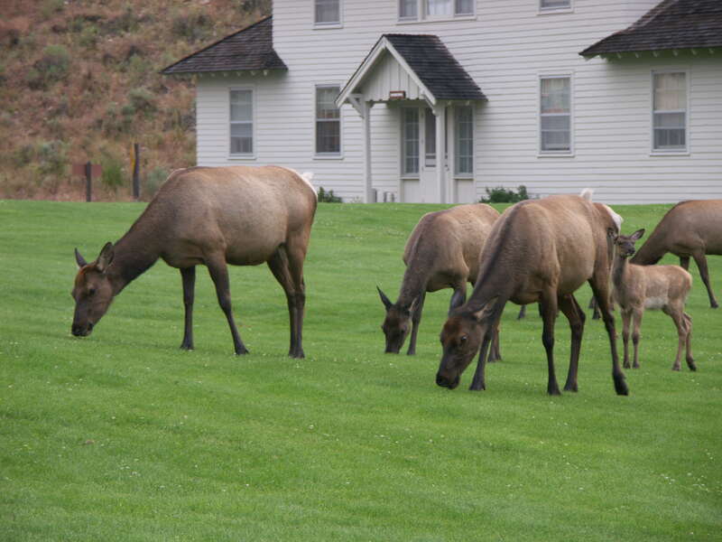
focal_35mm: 200
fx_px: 4171
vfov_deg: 7.4
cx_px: 361
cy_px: 271
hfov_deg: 9.9
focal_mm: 50.8
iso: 100
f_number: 3.5
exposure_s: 1/60
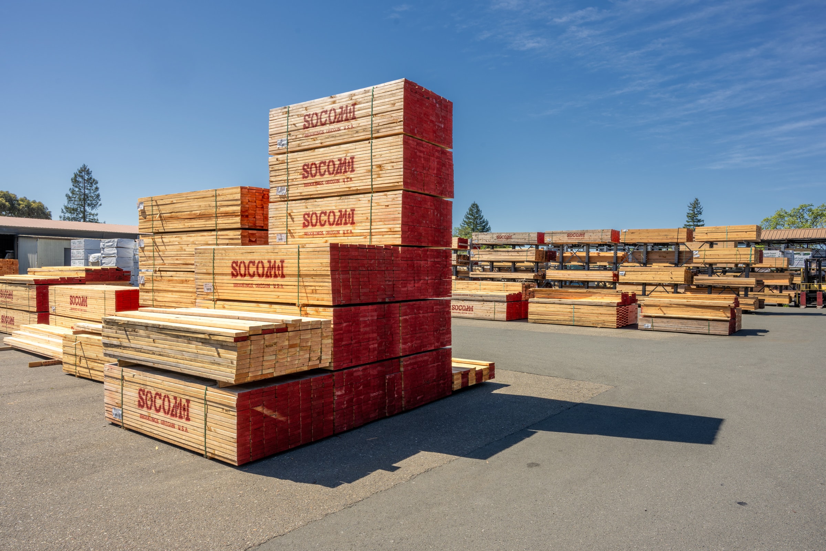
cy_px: 276
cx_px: 413
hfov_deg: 73.7
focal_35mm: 24
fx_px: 551
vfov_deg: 53.1
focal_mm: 24
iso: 64
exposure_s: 1/80
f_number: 11
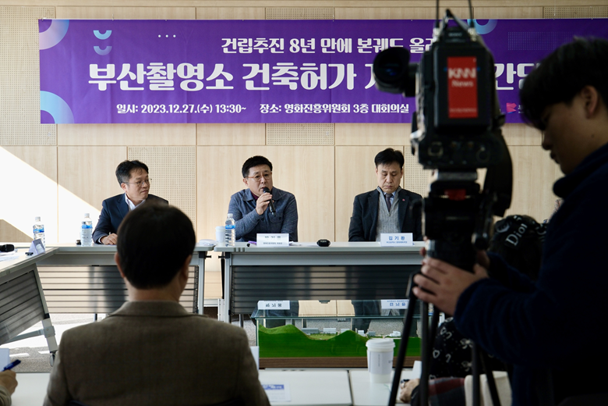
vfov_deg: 17.3
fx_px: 1334
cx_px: 304
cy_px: 203
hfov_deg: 25.7
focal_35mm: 79
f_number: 5.6
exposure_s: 1/200
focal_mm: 52.5
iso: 640
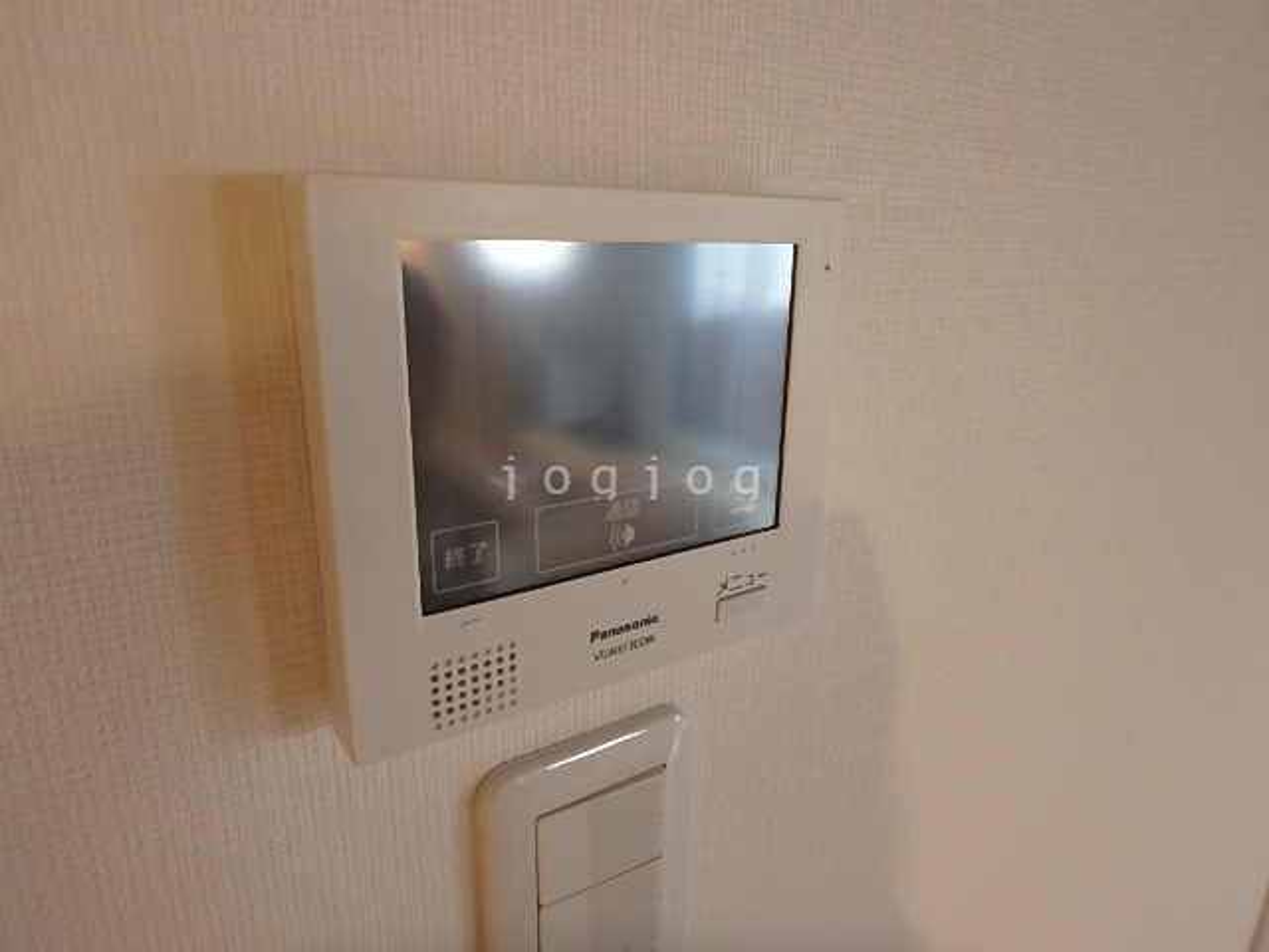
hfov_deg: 79.0
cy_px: 476
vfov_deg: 63.4
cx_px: 634
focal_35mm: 21
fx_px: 770
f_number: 3.5
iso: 400
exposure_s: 1/30
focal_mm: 3.7
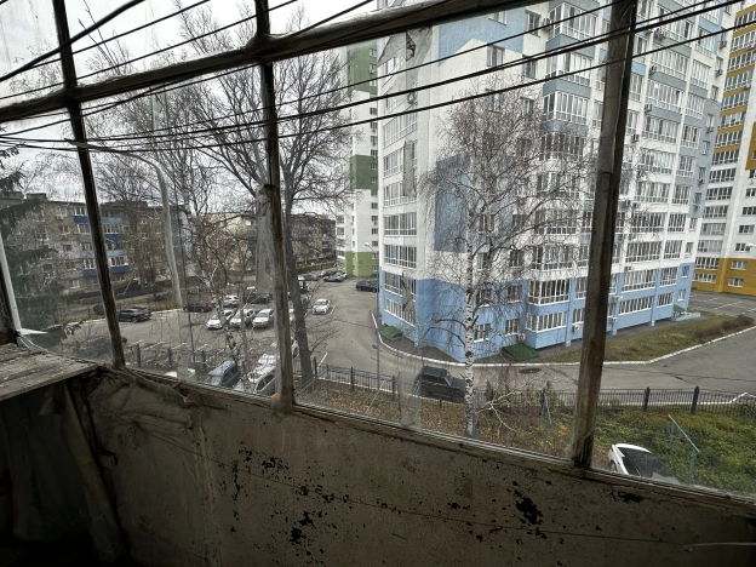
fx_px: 306
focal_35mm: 14
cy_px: 284
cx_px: 378
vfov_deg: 85.7
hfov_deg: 102.1
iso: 50
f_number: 2.2
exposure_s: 1/100
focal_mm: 2.22
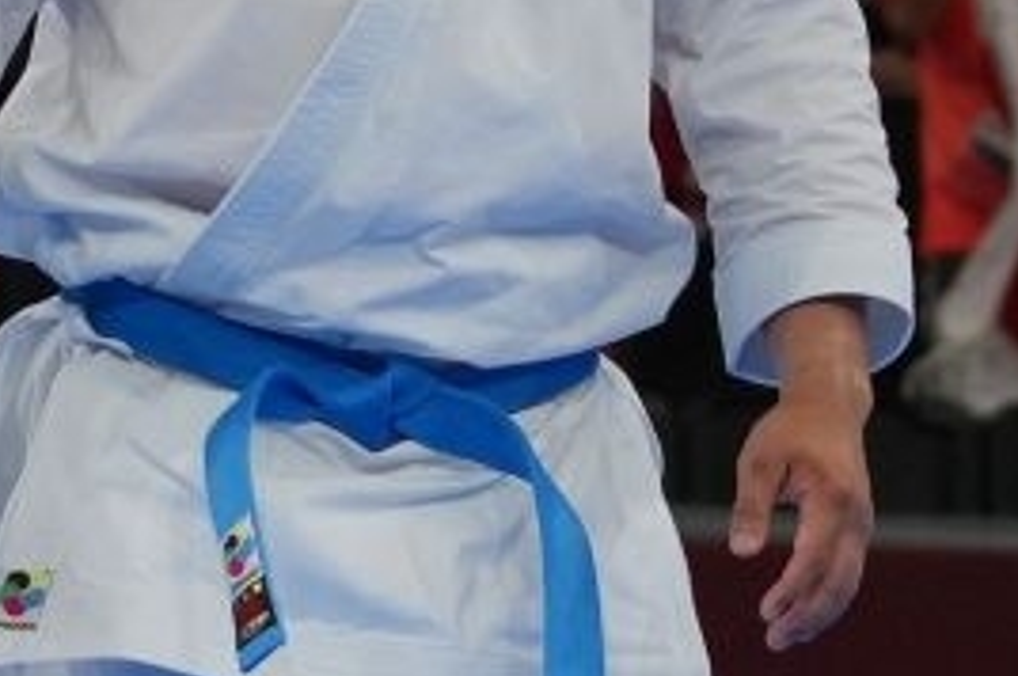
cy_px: 372
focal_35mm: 706
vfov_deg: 1.9
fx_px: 19940
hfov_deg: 2.9
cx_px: 718
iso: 500
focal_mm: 70
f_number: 2.8
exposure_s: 1/1000
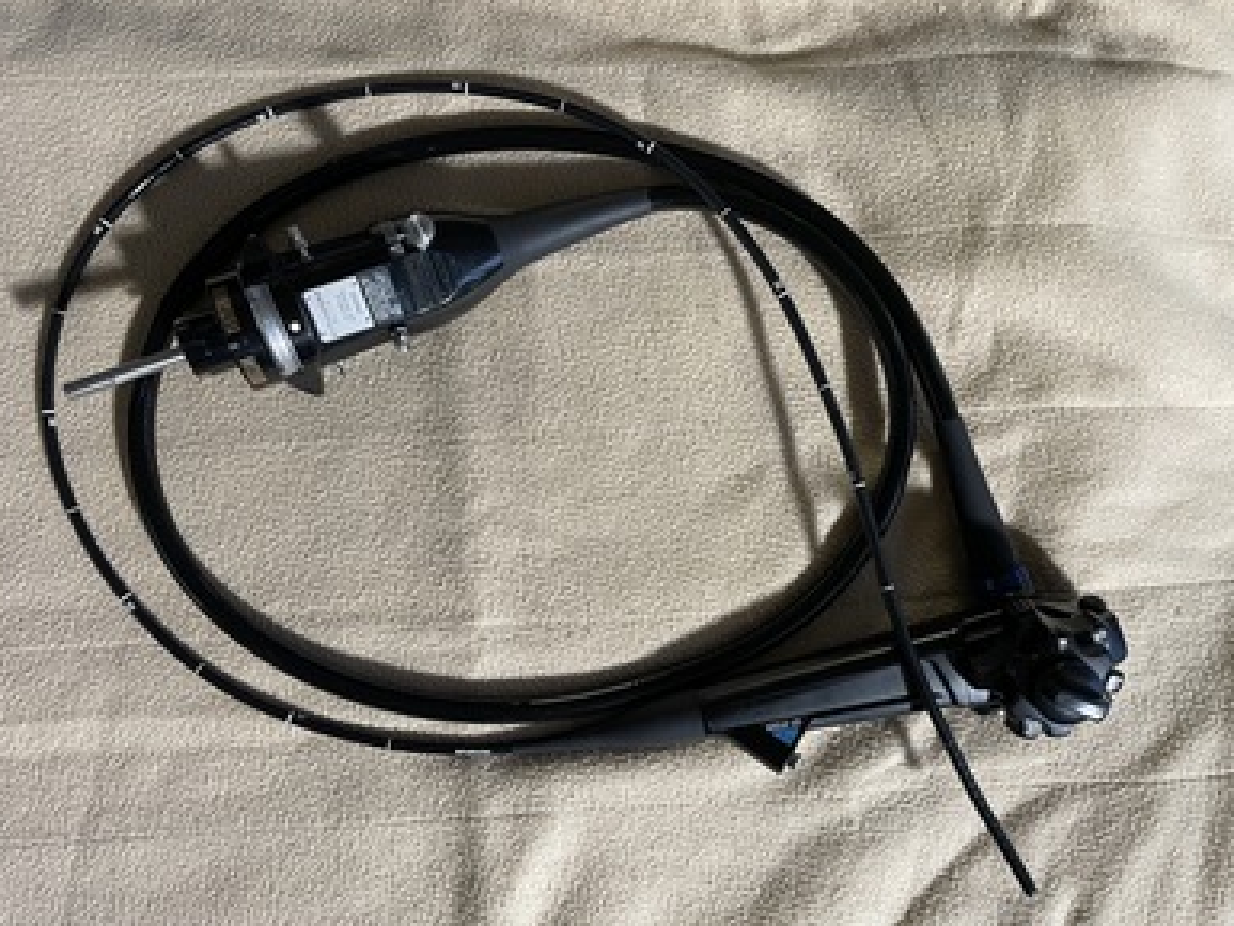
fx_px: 963
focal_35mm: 27
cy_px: 474
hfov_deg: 65.3
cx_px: 599
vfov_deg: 51.4
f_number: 1.6
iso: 400
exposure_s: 1/50
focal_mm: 4.2
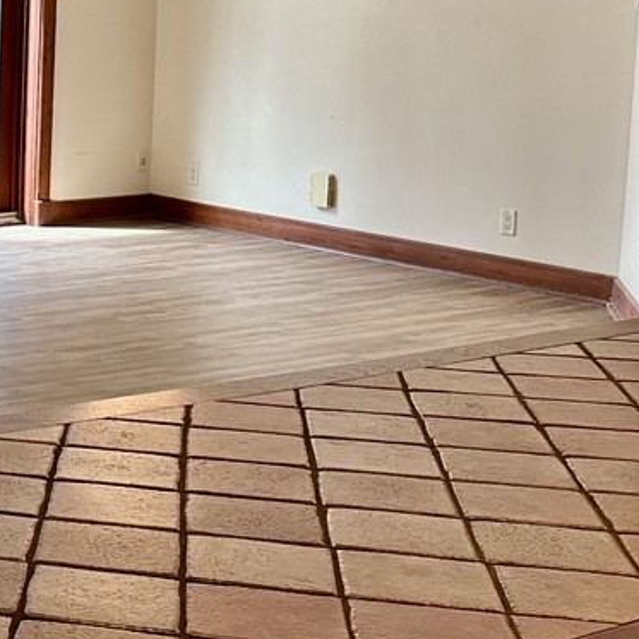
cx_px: -314
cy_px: 190
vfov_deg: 21.0
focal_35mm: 82
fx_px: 1713
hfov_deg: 18.7
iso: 125
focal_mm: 6.86
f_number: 1.78
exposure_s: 1/120
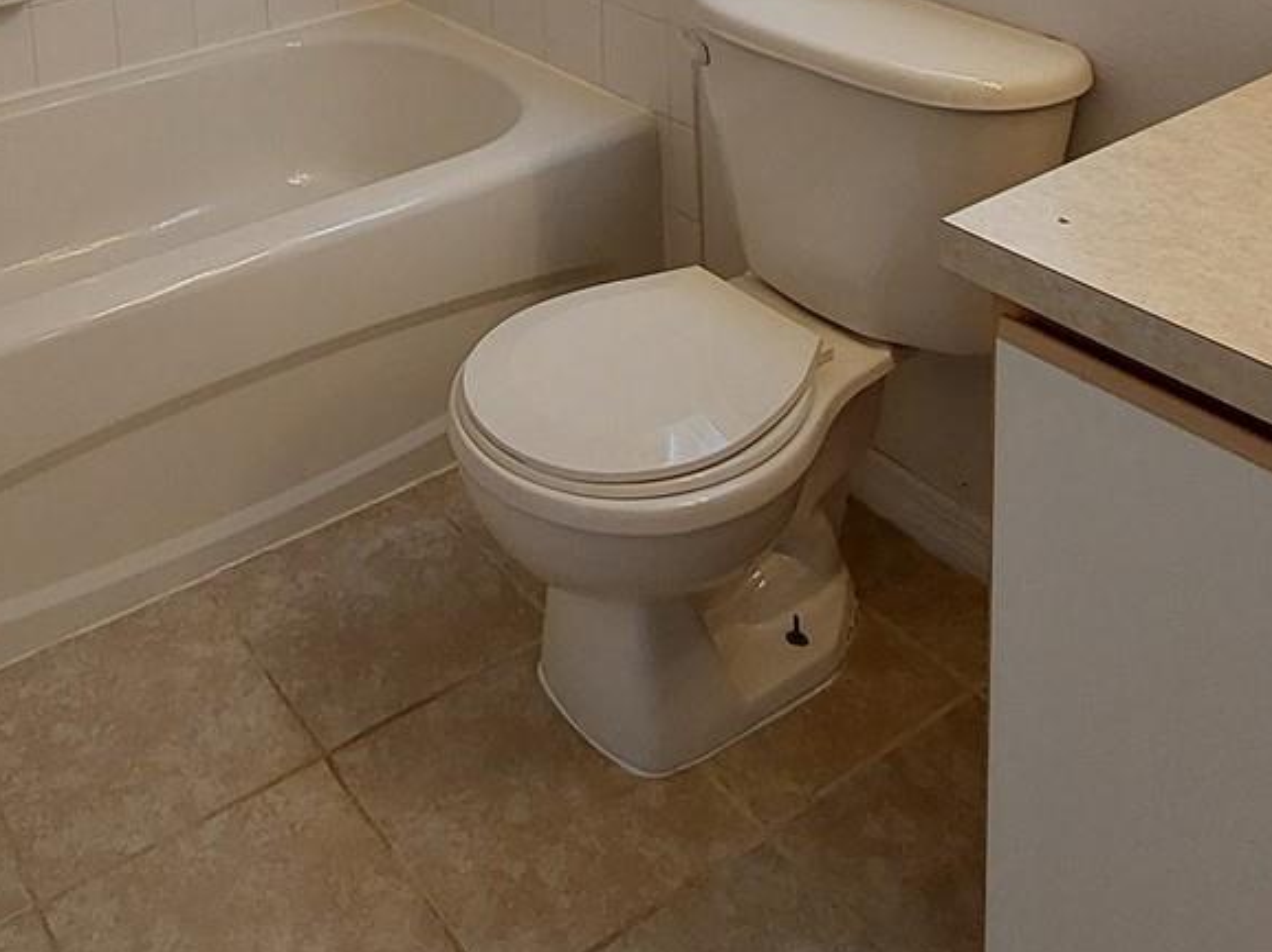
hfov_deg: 49.1
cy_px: -218
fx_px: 1322
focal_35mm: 36
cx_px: 304
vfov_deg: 32.2
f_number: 2.2
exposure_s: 1/60
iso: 100
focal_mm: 1.74
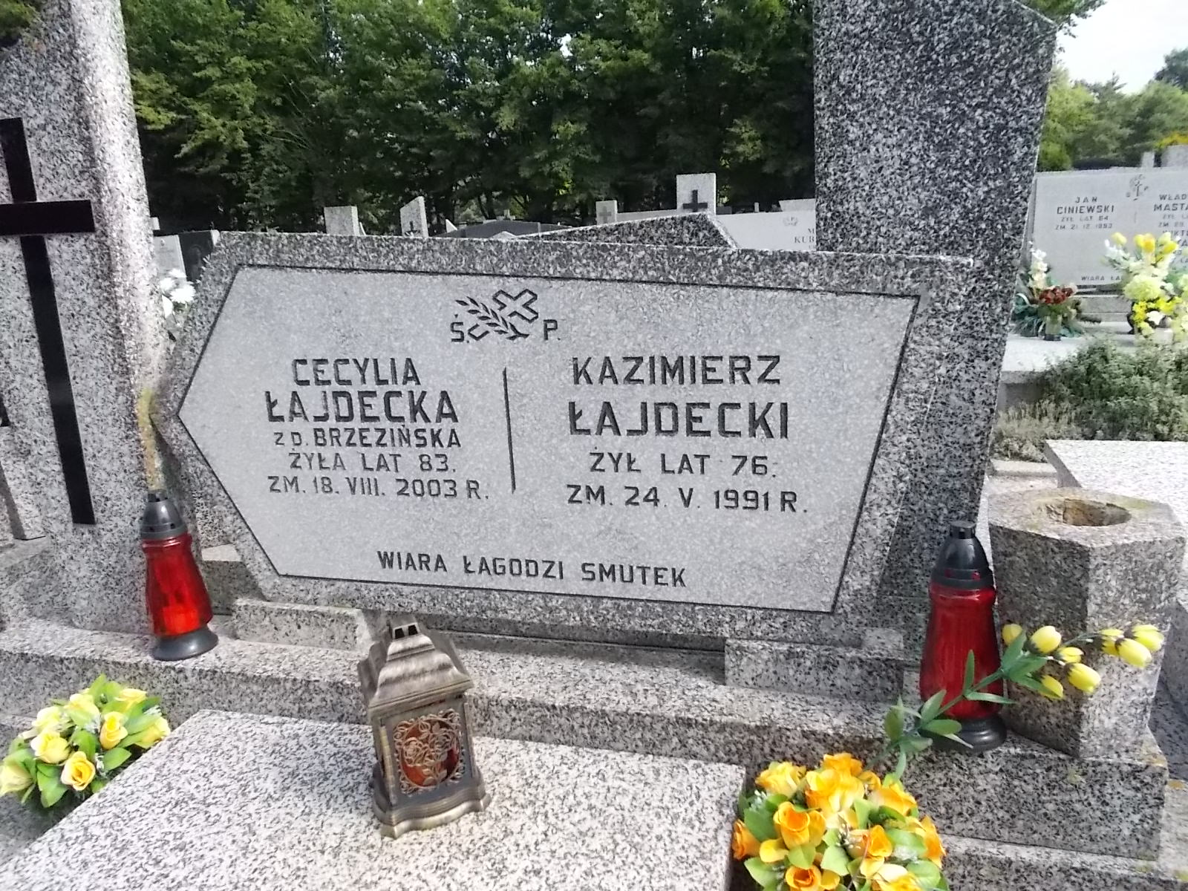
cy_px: 446
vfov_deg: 53.1
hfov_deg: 67.3
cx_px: 594
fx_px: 892
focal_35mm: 26
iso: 400
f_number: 8
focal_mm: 4.6
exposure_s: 1/320
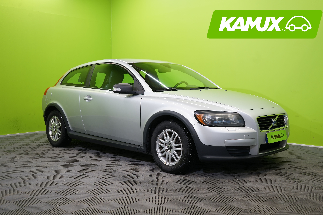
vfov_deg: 35.1
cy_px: 110
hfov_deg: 50.7
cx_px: 165
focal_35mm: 38
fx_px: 341
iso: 400
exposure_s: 1/25
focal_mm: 37
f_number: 5.6
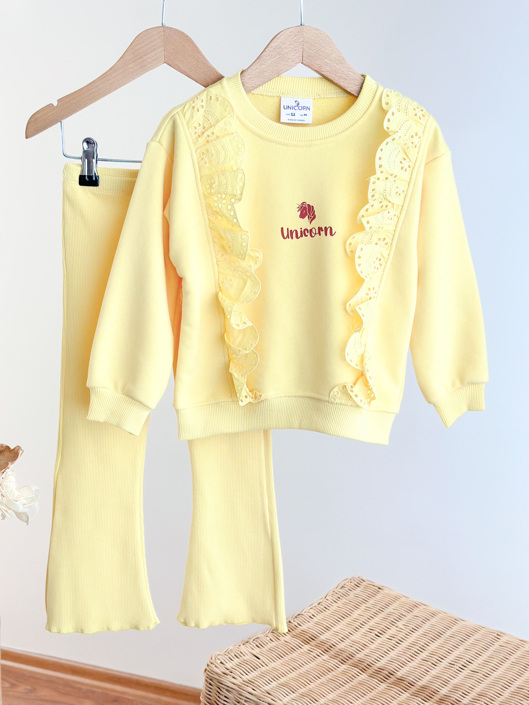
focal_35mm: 48
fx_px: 978
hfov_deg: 30.3
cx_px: 264
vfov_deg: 39.7
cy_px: 352
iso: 125
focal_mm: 6.86
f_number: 1.8
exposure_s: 1/80
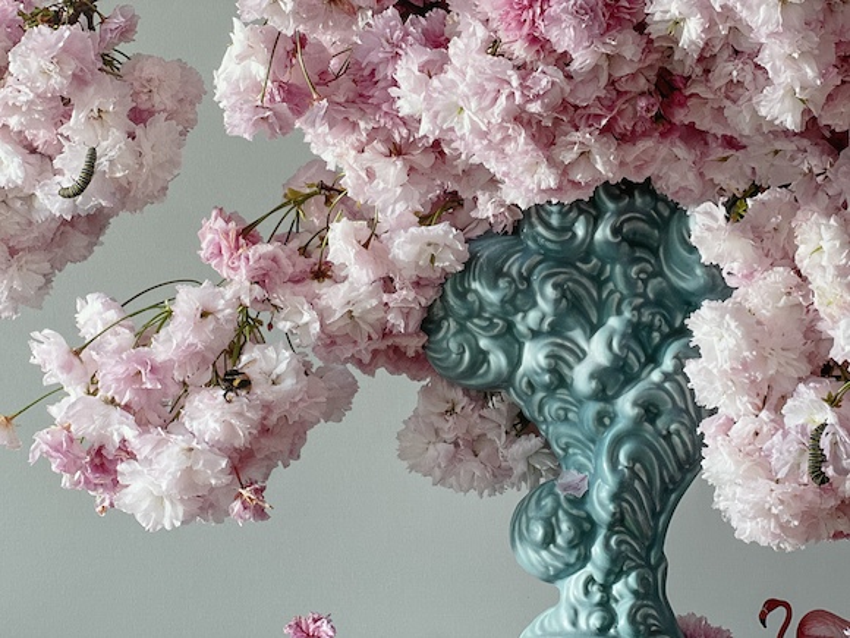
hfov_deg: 30.3
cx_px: 425
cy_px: 319
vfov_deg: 22.9
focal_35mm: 64
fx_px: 1572
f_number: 2.2
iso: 50
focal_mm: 7.5
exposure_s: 1/120
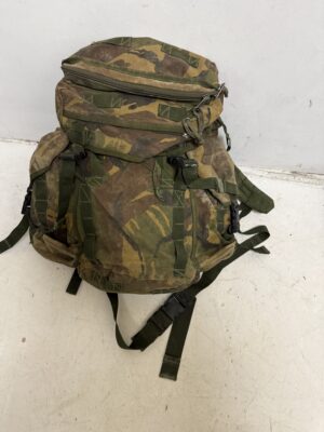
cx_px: 162
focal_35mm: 24
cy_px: 216
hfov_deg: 56.8
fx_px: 300
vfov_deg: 71.6
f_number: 1.78
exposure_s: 1/50
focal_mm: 6.76
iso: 200
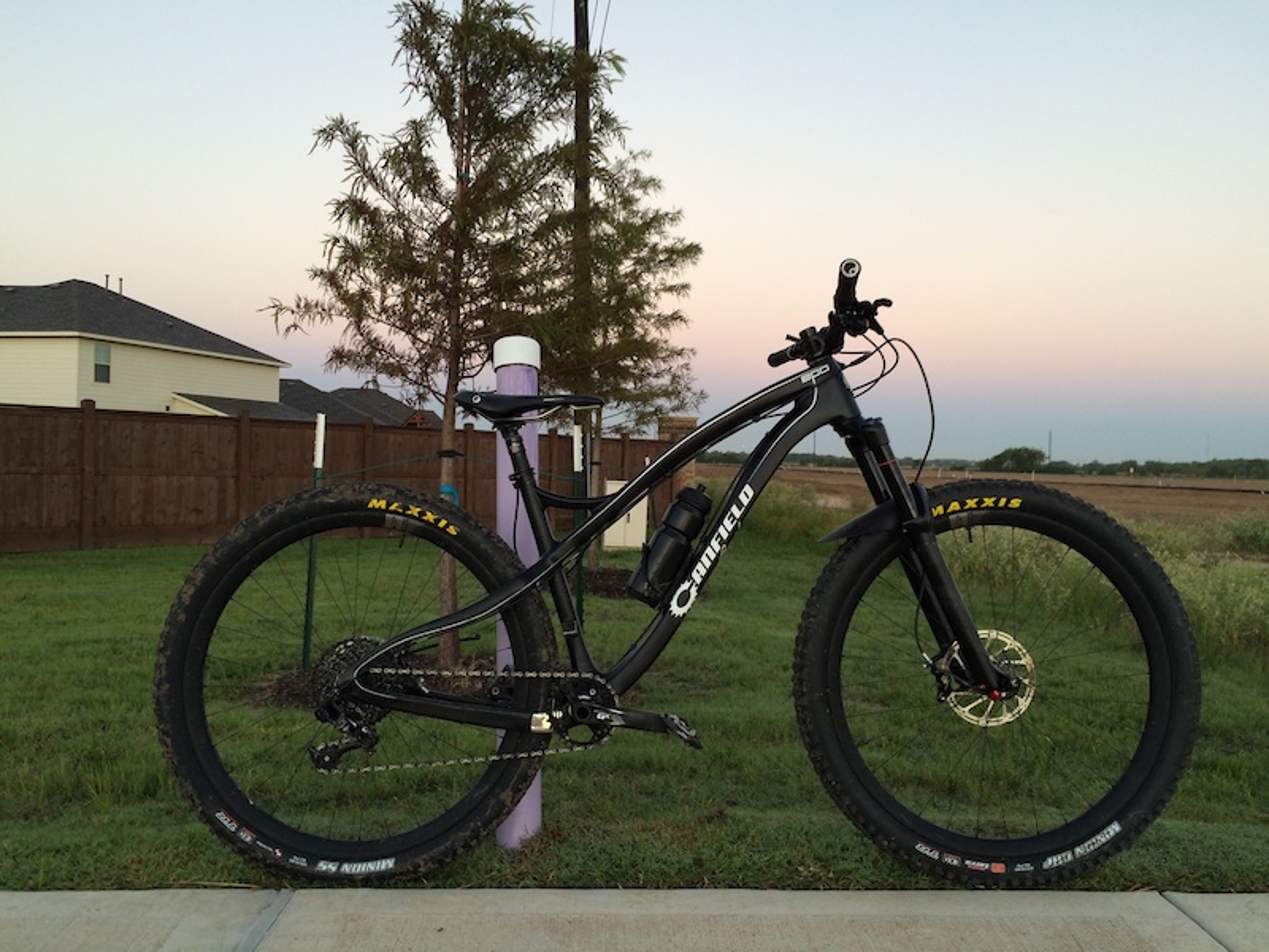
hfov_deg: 61.7
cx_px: 634
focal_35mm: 29
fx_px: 1063
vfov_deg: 48.2
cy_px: 476
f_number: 2.2
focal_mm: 4.15
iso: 40
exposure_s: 1/30
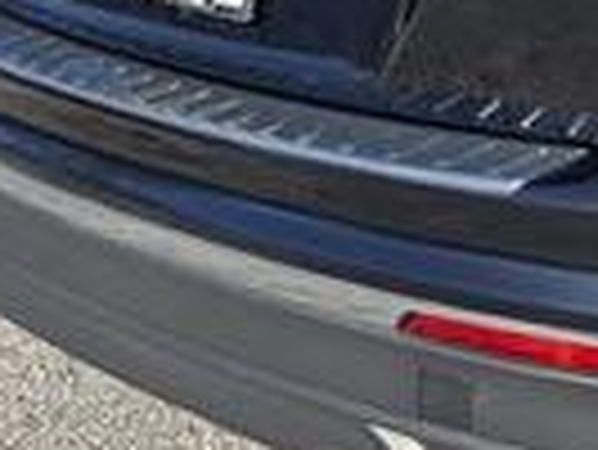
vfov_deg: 15.6
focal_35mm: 91
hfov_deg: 19.1
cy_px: -117
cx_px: 877
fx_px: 1573
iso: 80
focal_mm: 6.86
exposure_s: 1/1949
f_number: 1.78
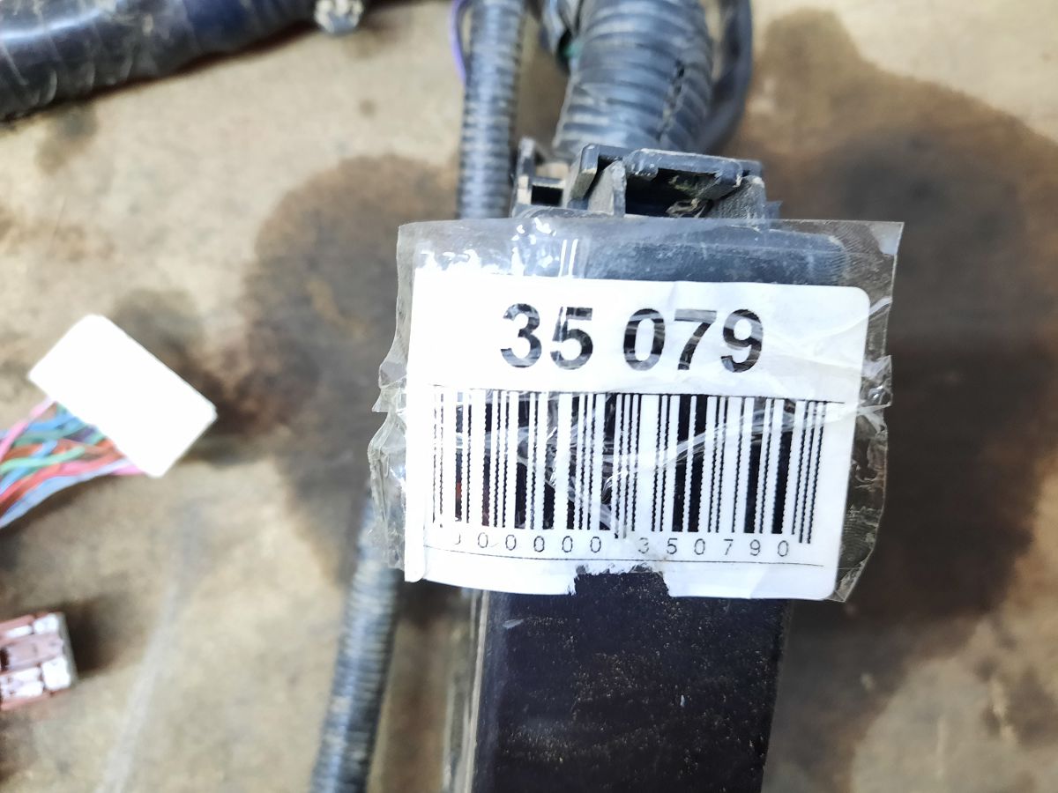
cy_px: 396
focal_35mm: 25
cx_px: 529
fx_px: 764
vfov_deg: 54.9
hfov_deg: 69.4
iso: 500
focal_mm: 4.6
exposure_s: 1/25
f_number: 2
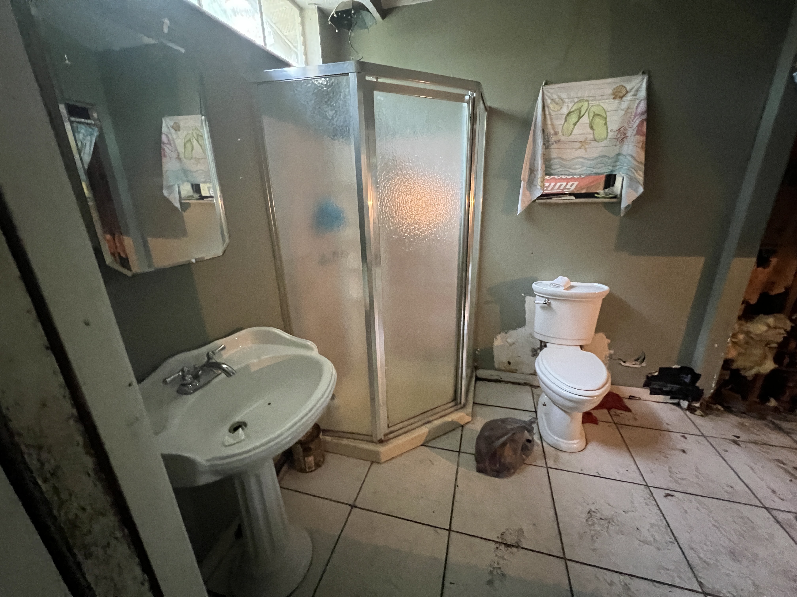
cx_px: 398
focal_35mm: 13
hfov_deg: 106.2
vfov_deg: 89.9
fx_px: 299
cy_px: 298
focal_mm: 1.57
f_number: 1.8
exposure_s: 1/40
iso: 1000
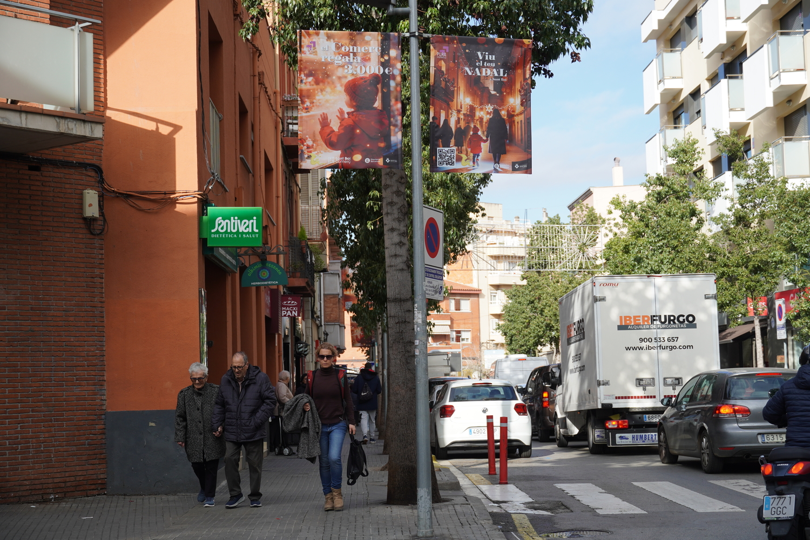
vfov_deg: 21.1
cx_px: 405
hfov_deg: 31.2
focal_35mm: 64
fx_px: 1451
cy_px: 270
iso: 100
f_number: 5
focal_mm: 43
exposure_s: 1/400
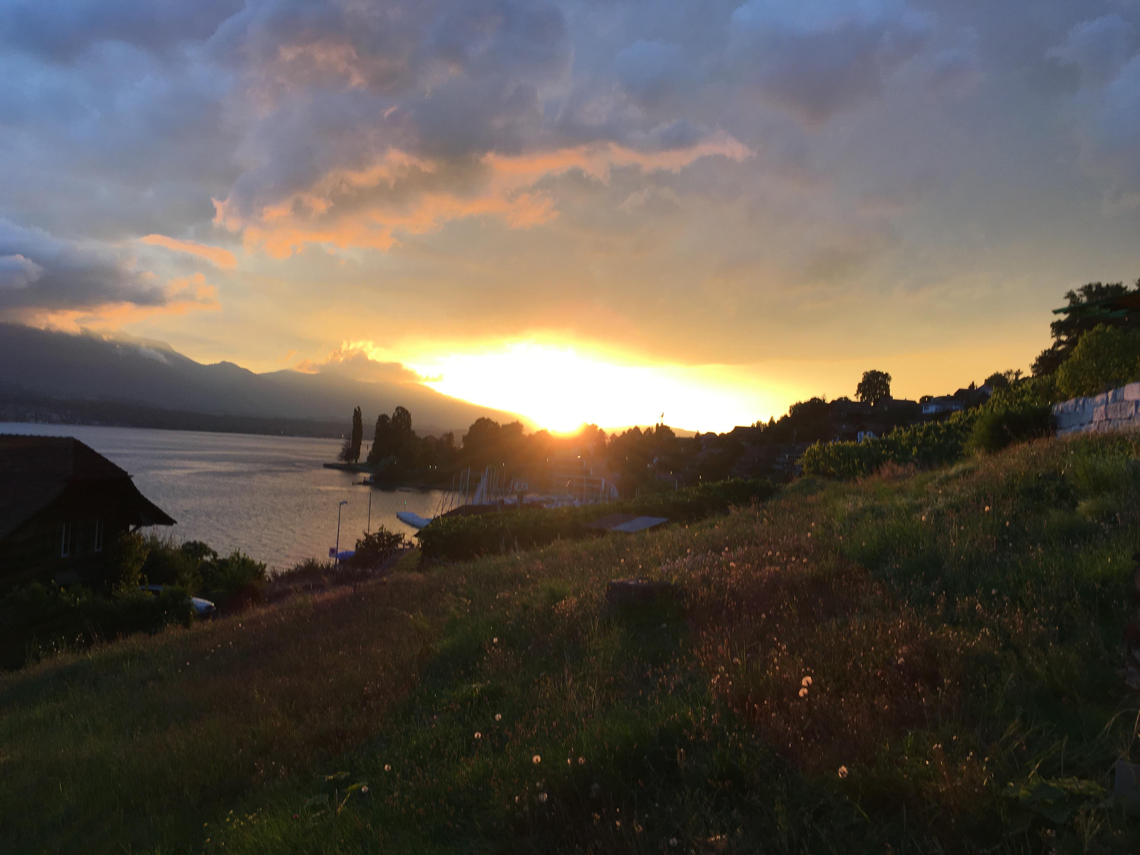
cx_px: 570
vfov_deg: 48.2
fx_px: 955
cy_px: 428
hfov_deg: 61.7
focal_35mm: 29
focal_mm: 4.15
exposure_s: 1/50
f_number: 2.2
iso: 25
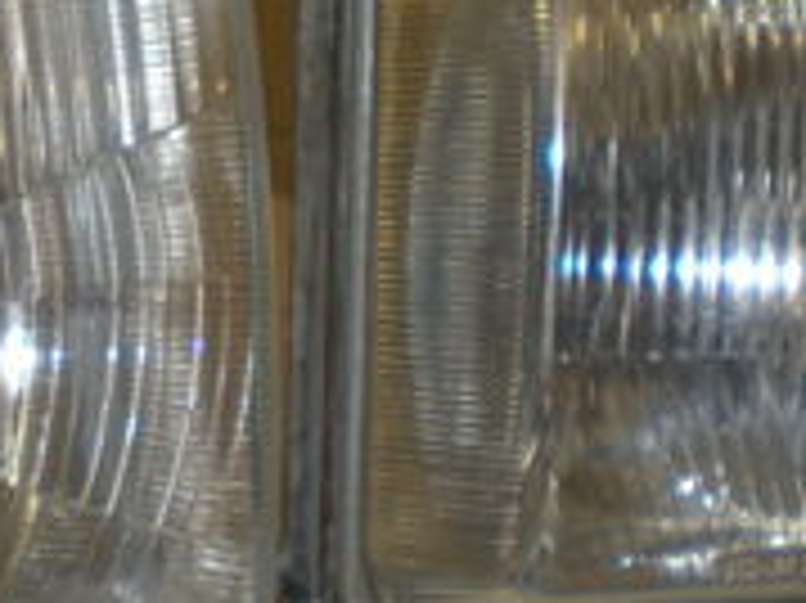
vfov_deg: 10.9
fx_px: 3165
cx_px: 18
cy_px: 338
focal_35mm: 136
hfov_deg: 14.3
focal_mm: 6.3
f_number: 3.1
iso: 64
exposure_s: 1/30
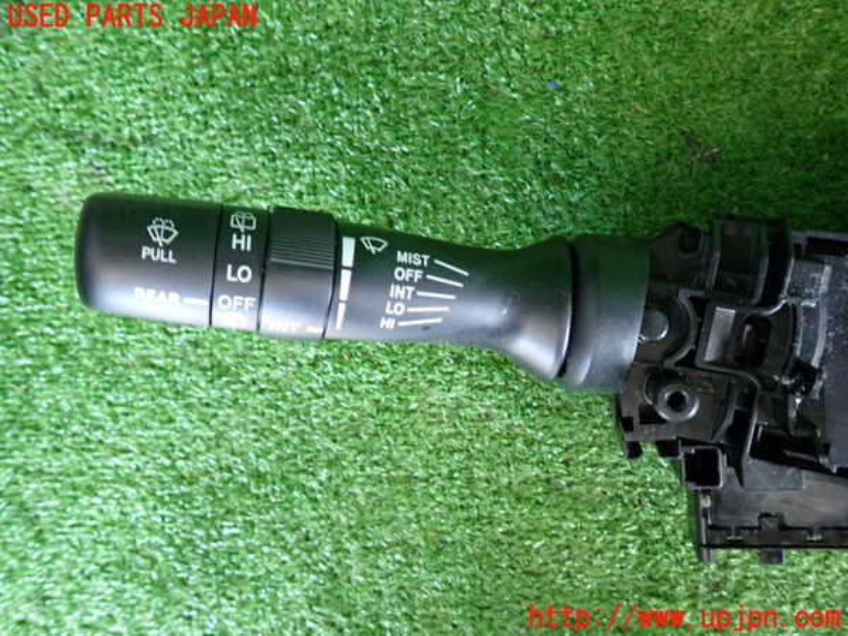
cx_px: 424
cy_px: 318
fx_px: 612
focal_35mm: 25
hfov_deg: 69.4
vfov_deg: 54.9
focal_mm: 4.5
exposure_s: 1/30
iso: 200
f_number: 2
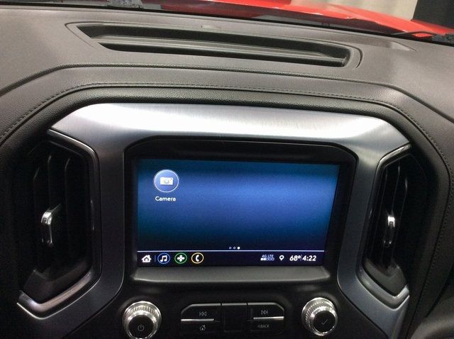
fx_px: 419
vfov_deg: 44.1
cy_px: 170
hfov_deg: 56.9
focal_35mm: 32
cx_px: 227
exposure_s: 1/24
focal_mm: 3.3
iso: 125
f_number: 2.4
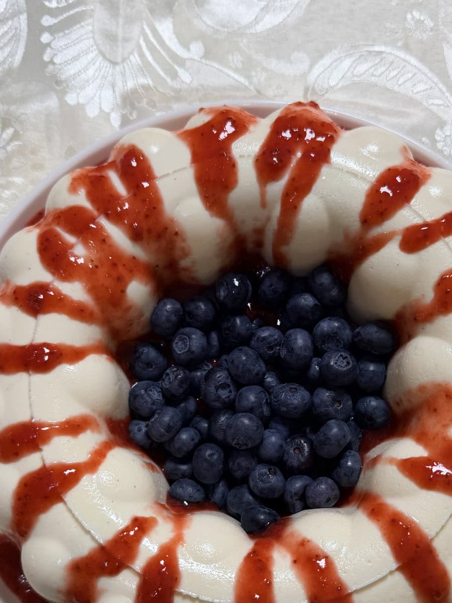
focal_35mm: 40
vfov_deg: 46.1
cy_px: 399
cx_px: 252
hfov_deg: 35.9
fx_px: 696
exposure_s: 1/125
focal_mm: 6.8
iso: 50
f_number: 1.8
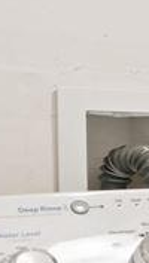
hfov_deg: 6.7
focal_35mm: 121
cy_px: 136
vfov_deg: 17.7
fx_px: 847
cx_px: 673
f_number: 10
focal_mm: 16
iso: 400
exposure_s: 1/2
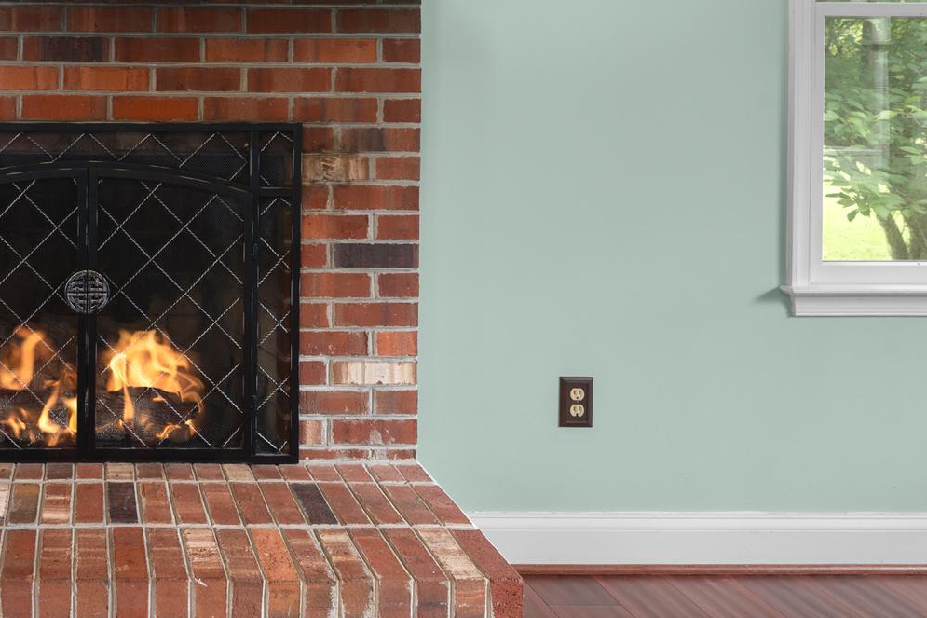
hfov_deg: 46.8
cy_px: 91
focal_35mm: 37
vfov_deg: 34.7
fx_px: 943
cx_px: 81
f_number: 9
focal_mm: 17.8
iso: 250
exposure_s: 1.3
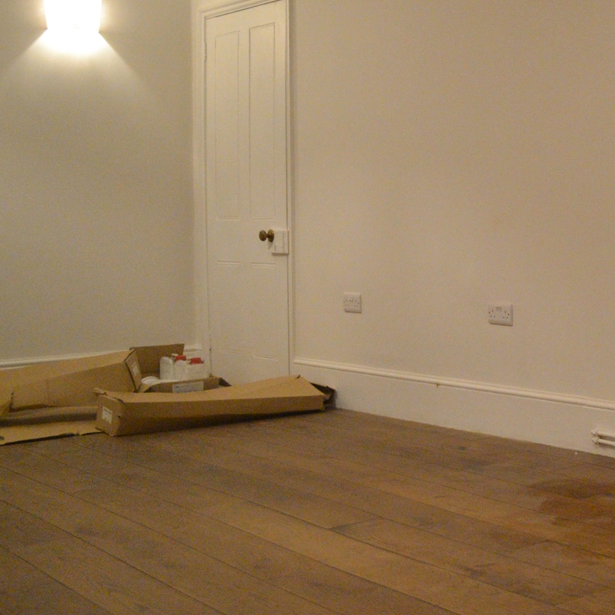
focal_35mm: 55
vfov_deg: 31.0
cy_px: 232
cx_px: 705
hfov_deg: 27.9
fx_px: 1106
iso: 3200
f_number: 3.5
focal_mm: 18
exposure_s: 1/80
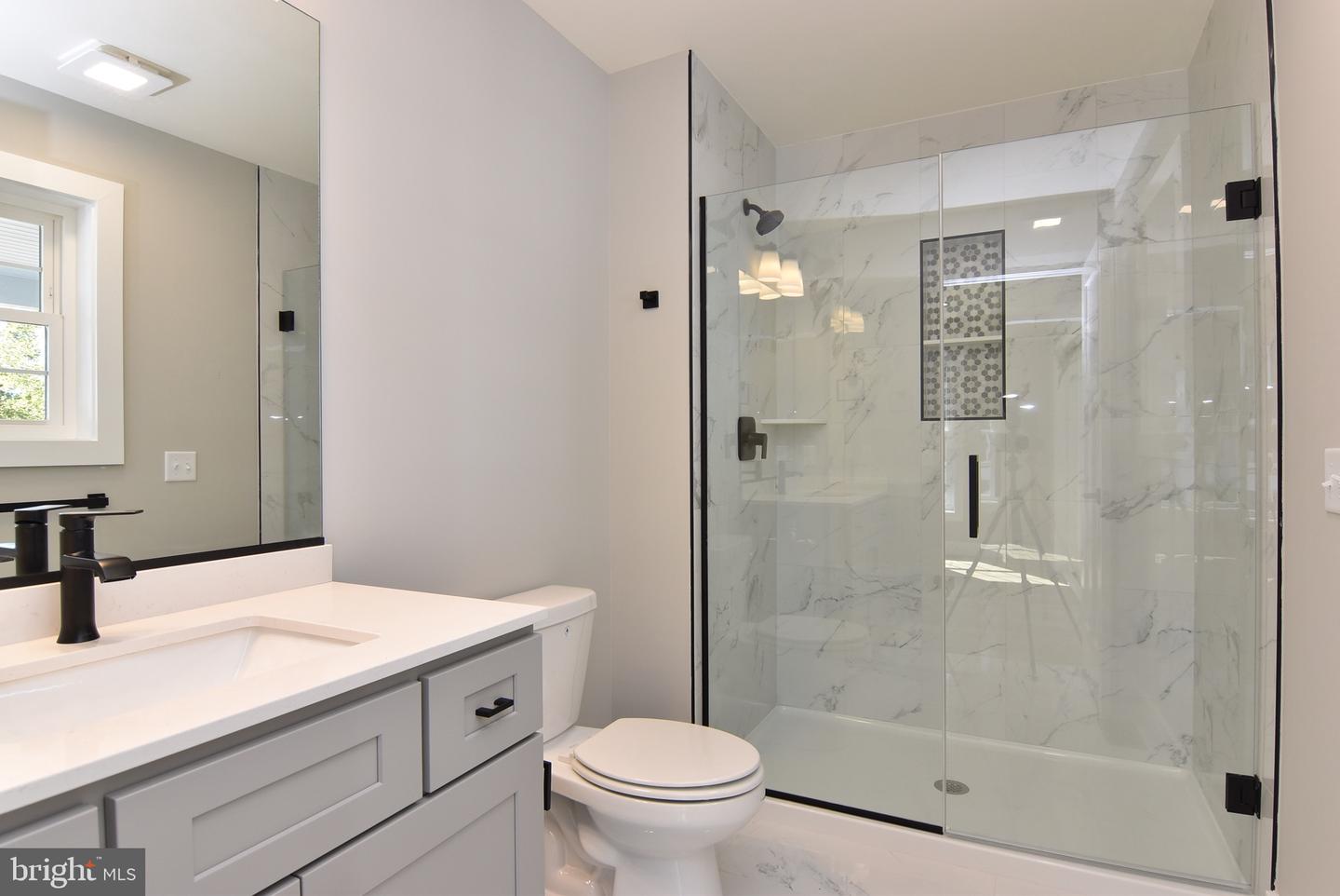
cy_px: 448
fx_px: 670
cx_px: 670
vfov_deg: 67.5
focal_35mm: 18
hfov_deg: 90.0
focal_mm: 12
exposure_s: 1/50
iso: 400
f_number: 7.1
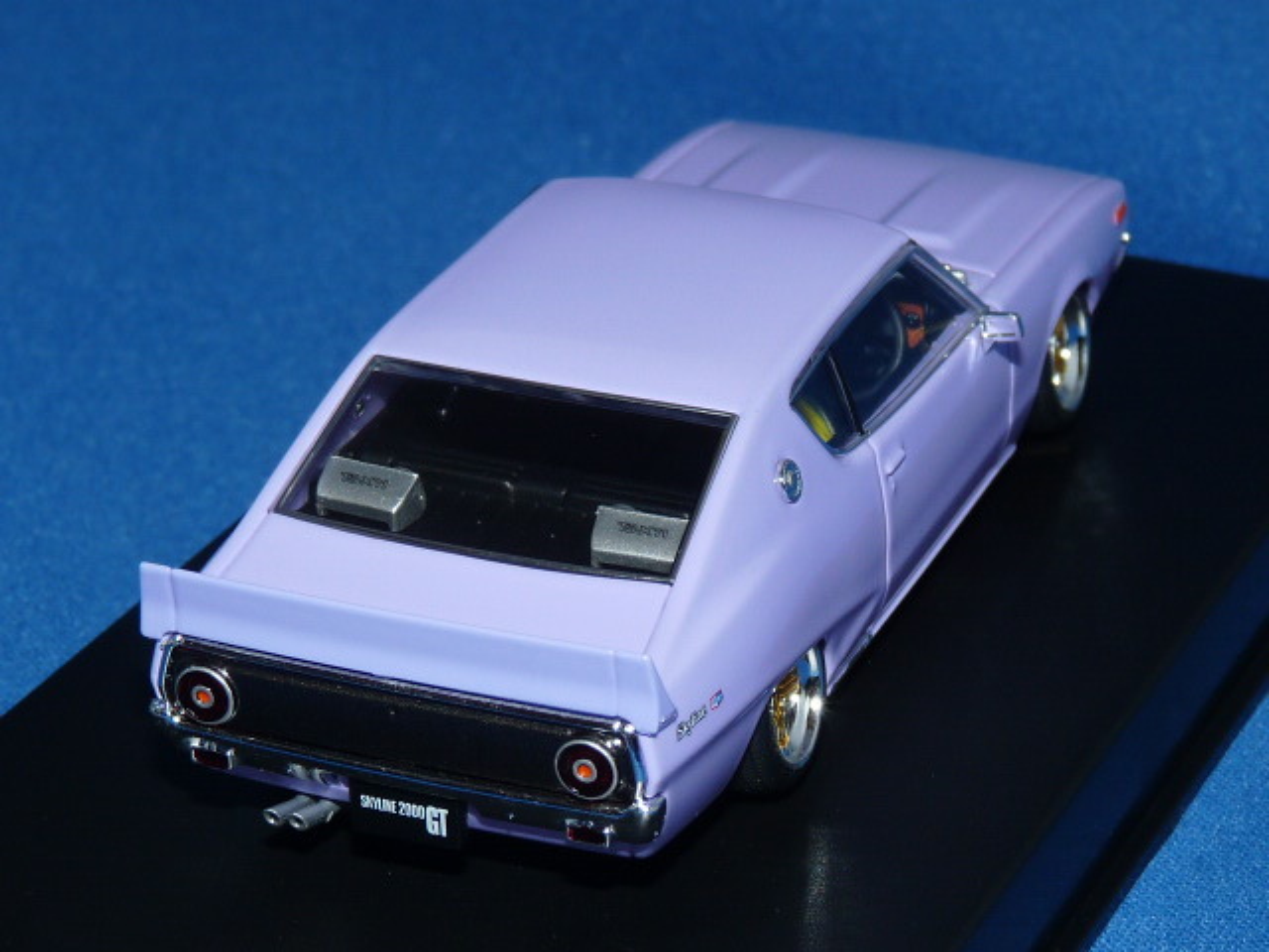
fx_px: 4362
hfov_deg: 16.6
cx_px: 634
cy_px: 476
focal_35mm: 119
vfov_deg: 12.5
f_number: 4
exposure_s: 1/80
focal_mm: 11.9
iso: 100
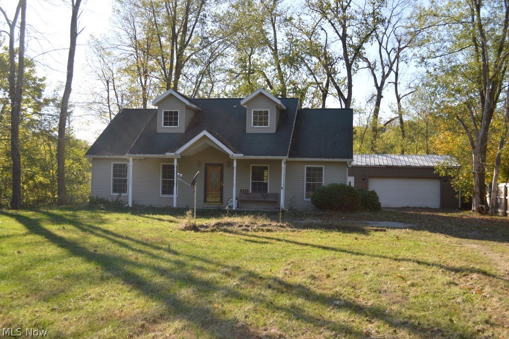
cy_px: 170
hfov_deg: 49.6
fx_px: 551
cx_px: 254
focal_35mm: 39
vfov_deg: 34.2
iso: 100
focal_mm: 26
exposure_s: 1/200
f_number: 5.6
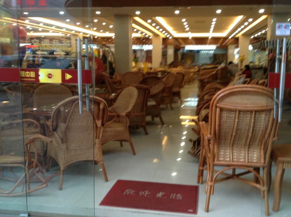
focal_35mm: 37
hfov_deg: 50.2
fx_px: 310
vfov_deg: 38.5
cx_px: 159
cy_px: 99
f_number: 2.4
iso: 80
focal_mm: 3.3
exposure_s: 1/24
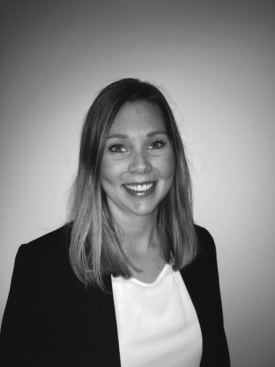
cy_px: 184
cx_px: 138
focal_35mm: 29
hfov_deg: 48.2
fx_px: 307
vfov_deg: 61.7
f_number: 2.2
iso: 50
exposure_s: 1/17
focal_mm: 4.15
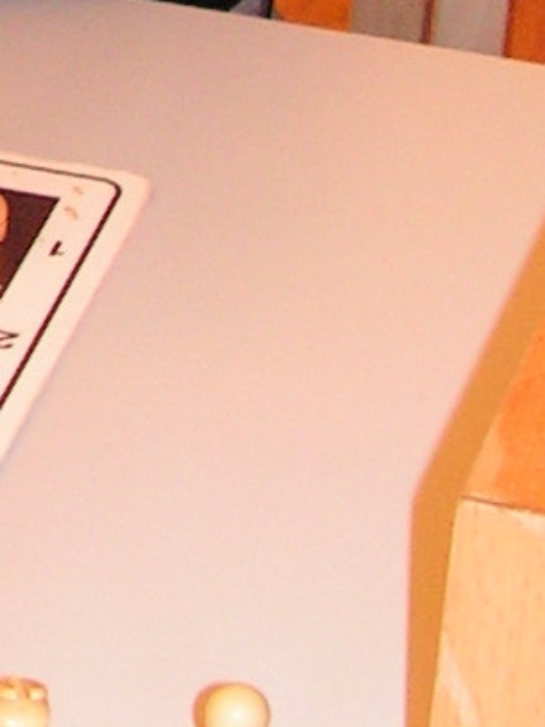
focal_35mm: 182
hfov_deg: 7.8
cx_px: -574
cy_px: -230
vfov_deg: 10.6
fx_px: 3819
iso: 200
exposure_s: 1/40
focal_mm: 6
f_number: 3.2
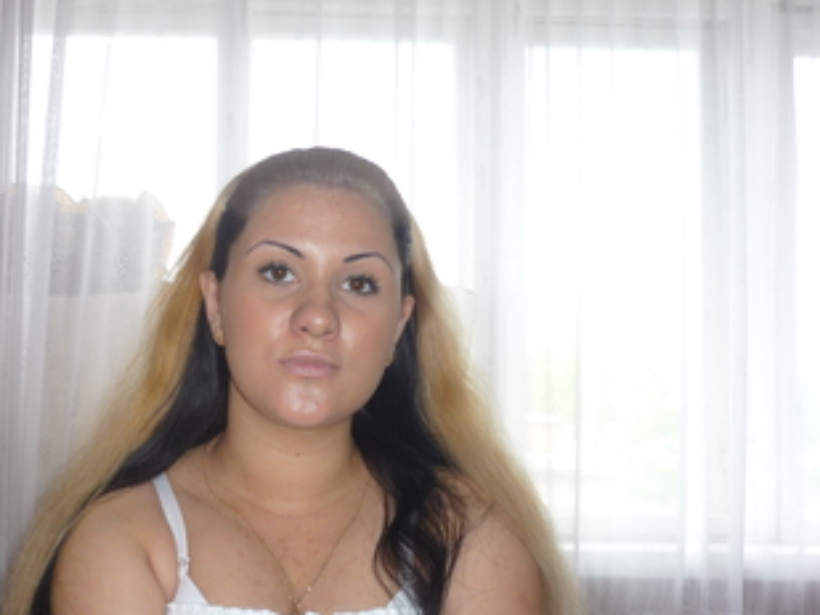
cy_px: 416
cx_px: 257
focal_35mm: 48
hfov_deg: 39.1
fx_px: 1137
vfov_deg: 30.0
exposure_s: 1/30
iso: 100
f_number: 2.8
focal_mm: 5.5
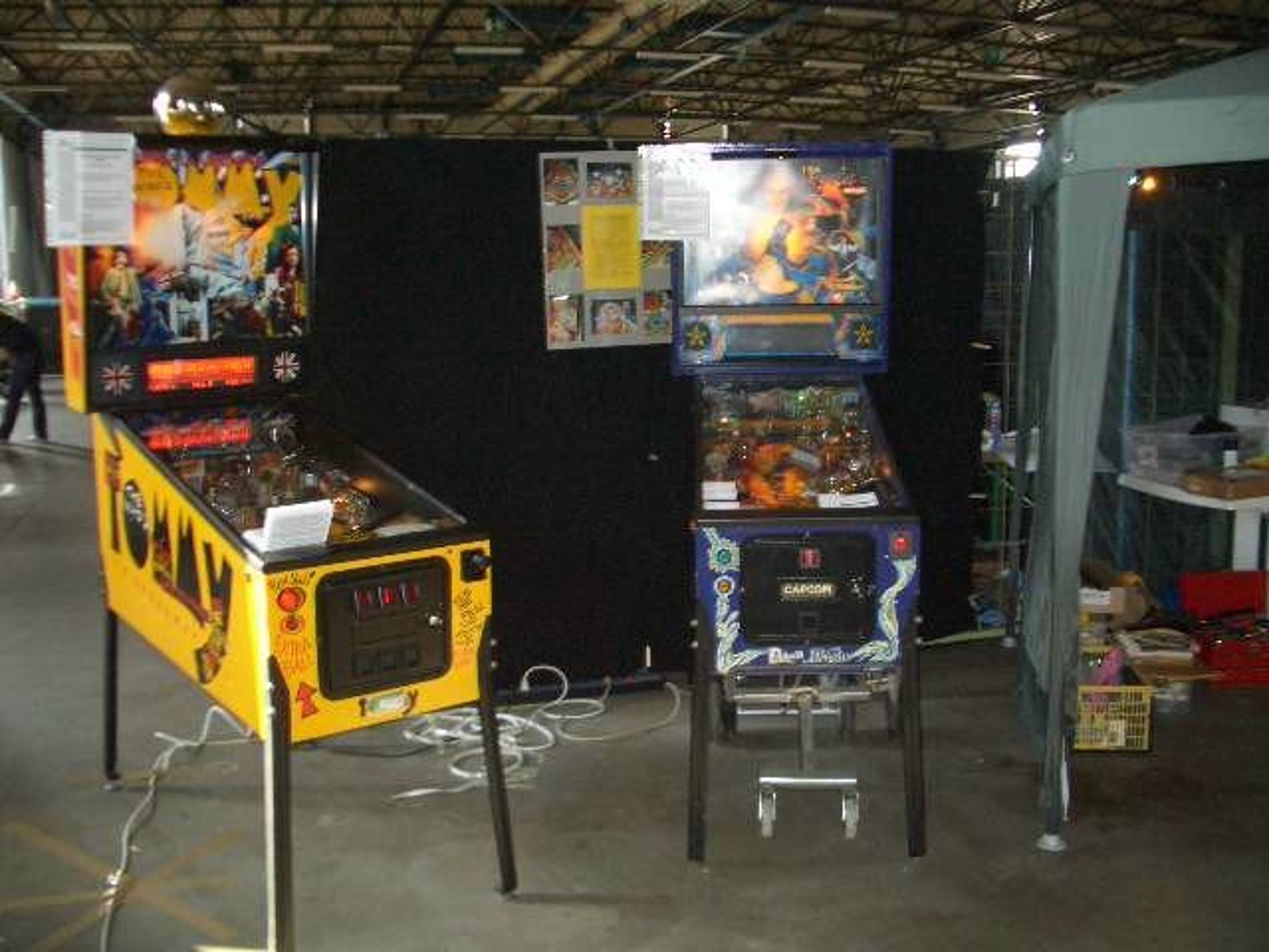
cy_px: 476
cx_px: 634
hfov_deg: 52.6
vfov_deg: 40.7
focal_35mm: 35
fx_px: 1283
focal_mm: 5.8
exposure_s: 1/60
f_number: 2.6
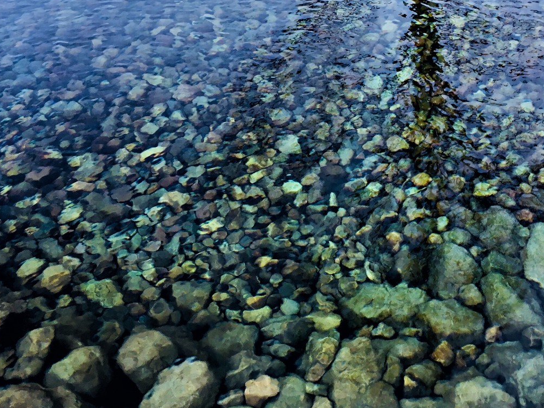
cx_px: 381
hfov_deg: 40.5
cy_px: 195
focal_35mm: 46
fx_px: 723
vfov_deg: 31.5
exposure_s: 1/33
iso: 80
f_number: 2.2
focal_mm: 4.15
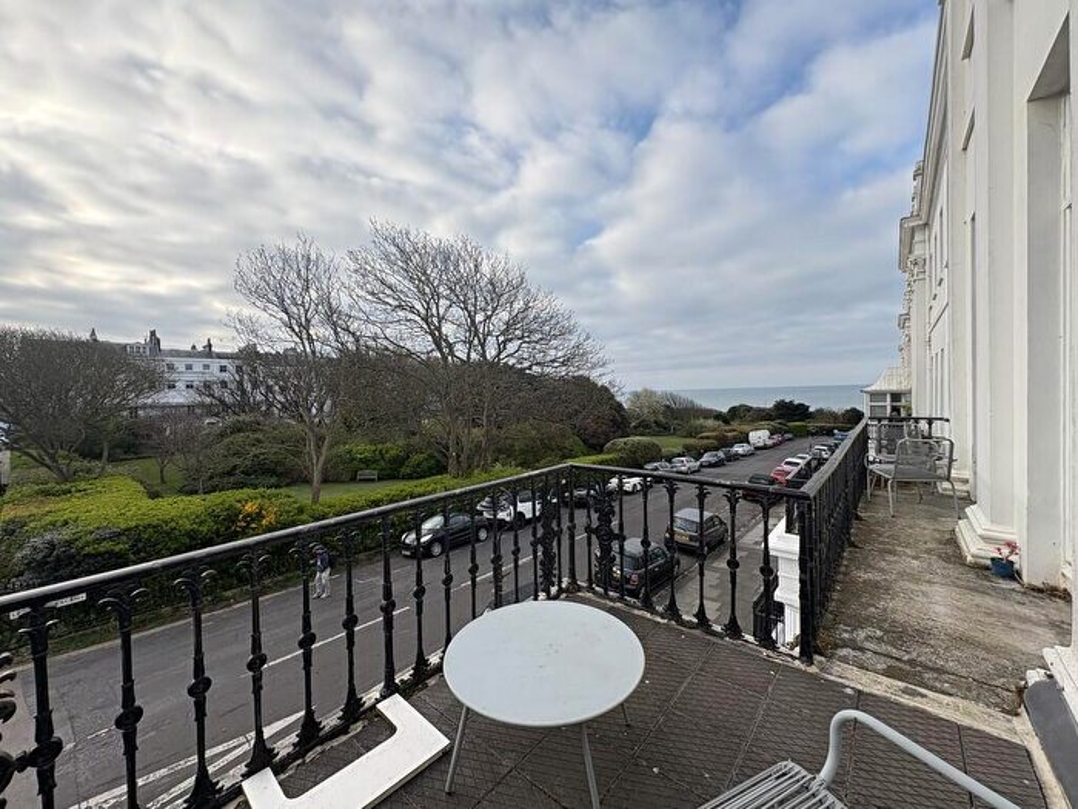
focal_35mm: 14
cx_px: 539
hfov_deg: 102.1
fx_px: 436
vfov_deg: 85.7
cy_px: 404
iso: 40
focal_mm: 2.22
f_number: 2.2
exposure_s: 1/771
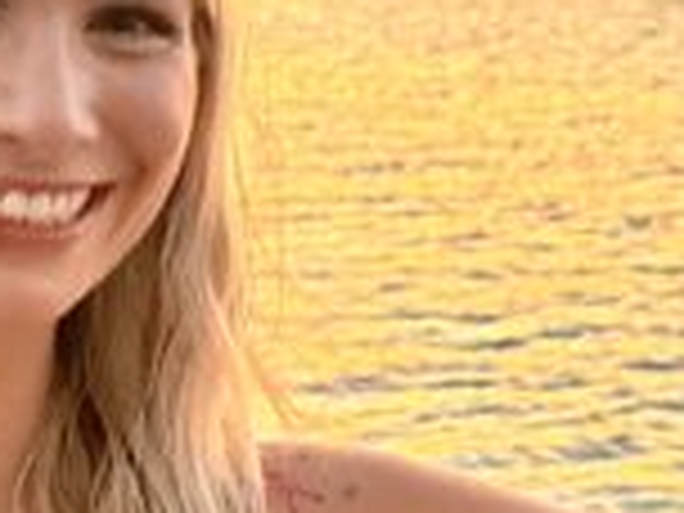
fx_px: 2391
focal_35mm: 121
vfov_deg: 12.2
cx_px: 117
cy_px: 238
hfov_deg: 16.1
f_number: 1.78
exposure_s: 1/83
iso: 250
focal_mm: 6.86
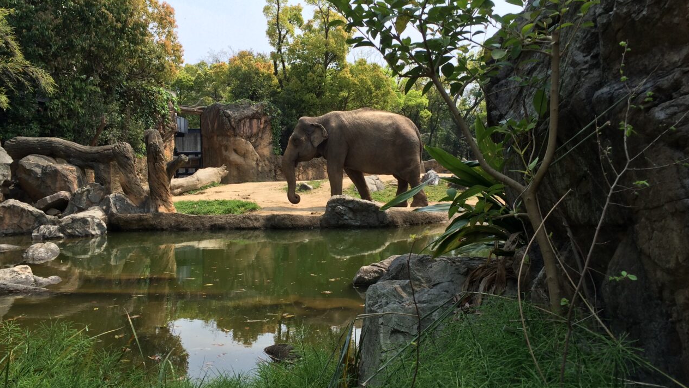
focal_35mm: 32
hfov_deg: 61.0
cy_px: 181
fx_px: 585
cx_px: 348
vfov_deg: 36.7
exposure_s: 1/1466
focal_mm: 4.15
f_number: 2.2
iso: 32
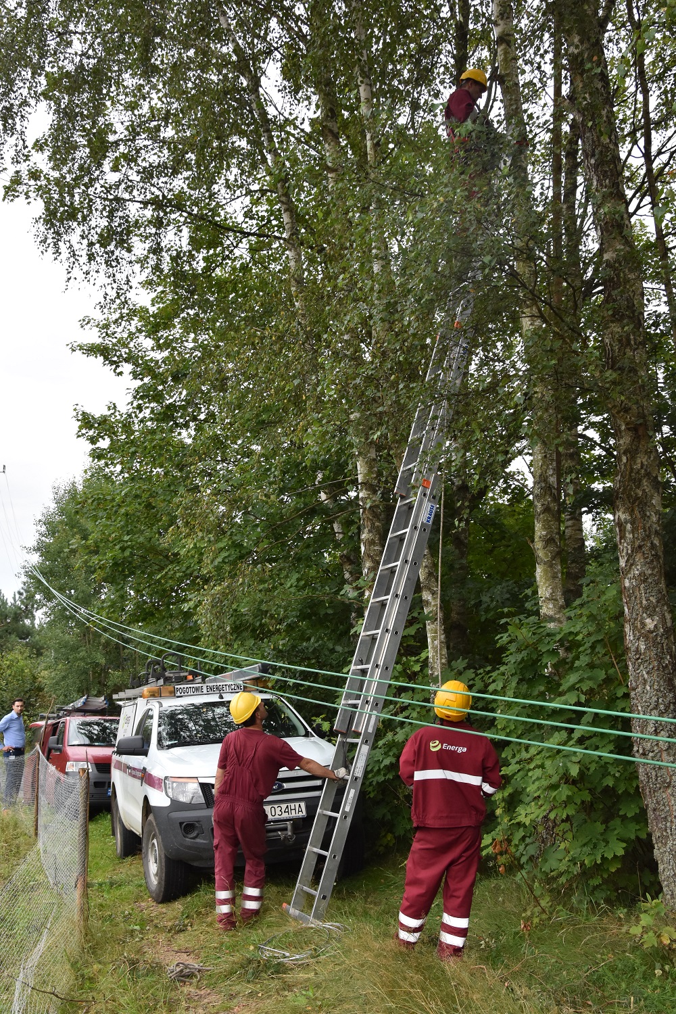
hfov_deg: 34.2
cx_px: 338
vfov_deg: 49.6
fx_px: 1098
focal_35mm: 39
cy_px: 507
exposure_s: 1/400
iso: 800
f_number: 8
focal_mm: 26
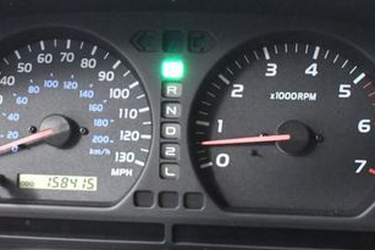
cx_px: 139
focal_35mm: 75
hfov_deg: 26.9
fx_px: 782
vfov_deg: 18.1
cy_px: 174
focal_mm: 18
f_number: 3.5
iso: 6400
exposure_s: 1/60
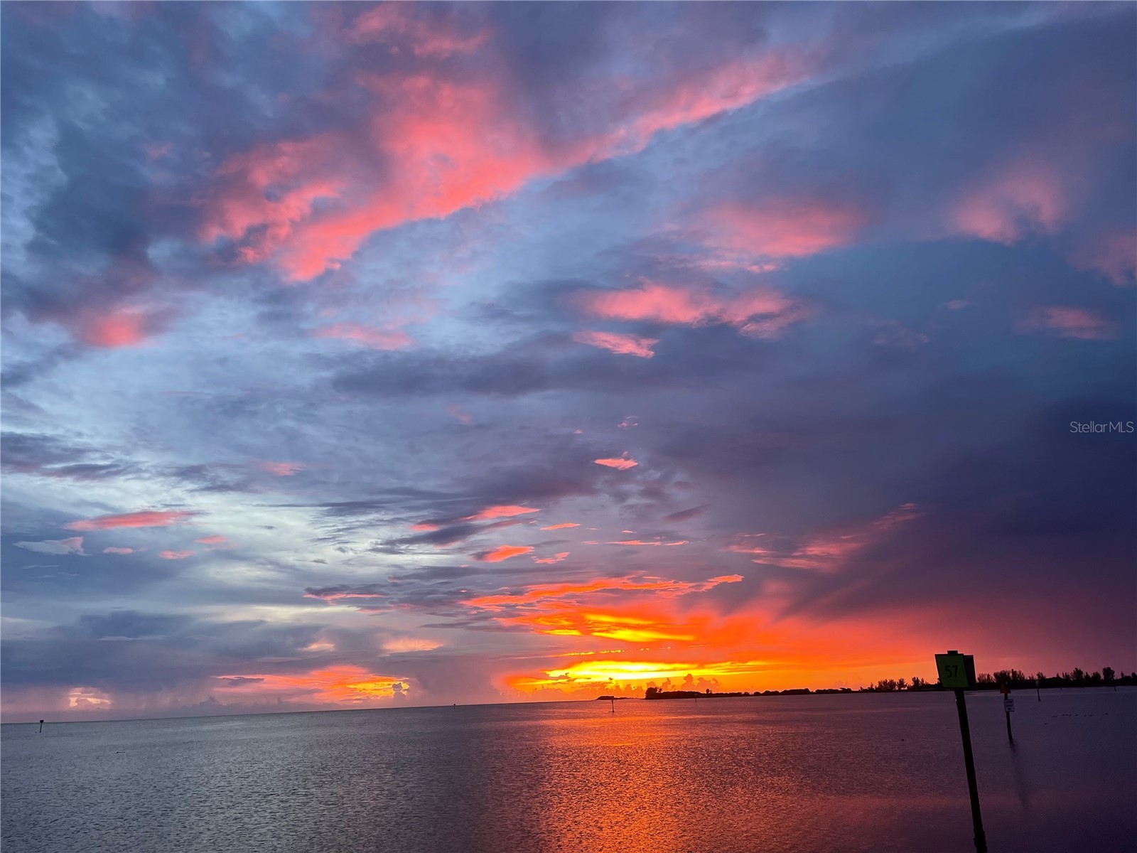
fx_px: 854
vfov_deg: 53.1
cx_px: 568
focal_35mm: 26
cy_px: 426
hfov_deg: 67.3
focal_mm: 5.1
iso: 100
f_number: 1.6
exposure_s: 1/121
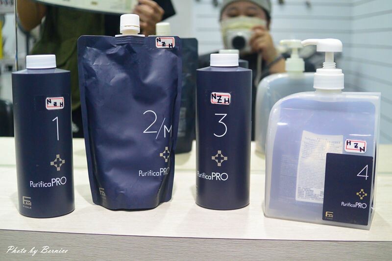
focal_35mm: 49
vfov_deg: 27.5
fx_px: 533
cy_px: 130
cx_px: 196
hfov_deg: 40.4
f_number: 1.8
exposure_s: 1/200
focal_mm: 18.5
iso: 400
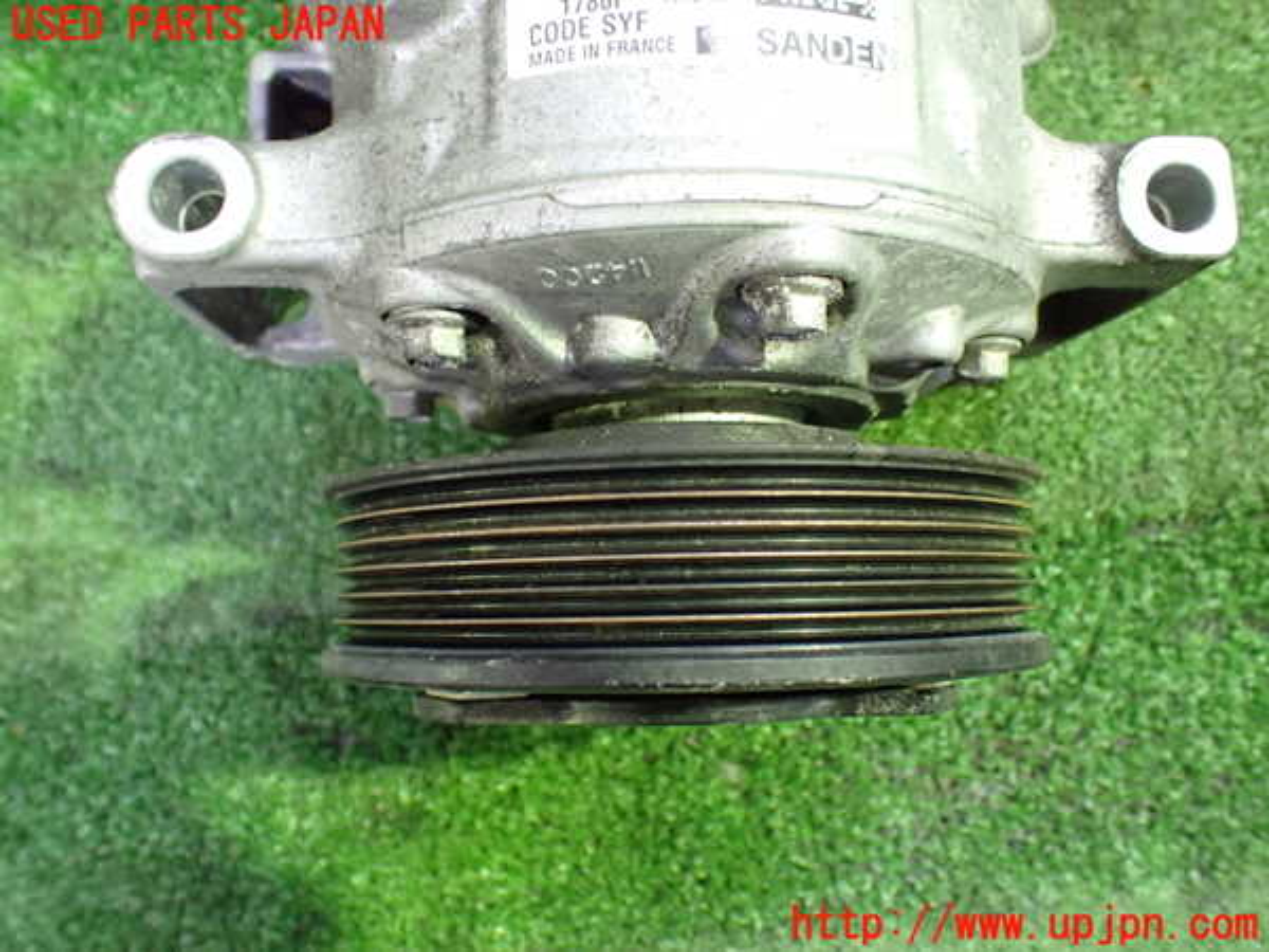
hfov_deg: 60.0
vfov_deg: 46.8
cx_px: 634
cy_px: 476
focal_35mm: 30
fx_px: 1100
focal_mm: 5.4
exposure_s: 1/30
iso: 1000
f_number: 2.3
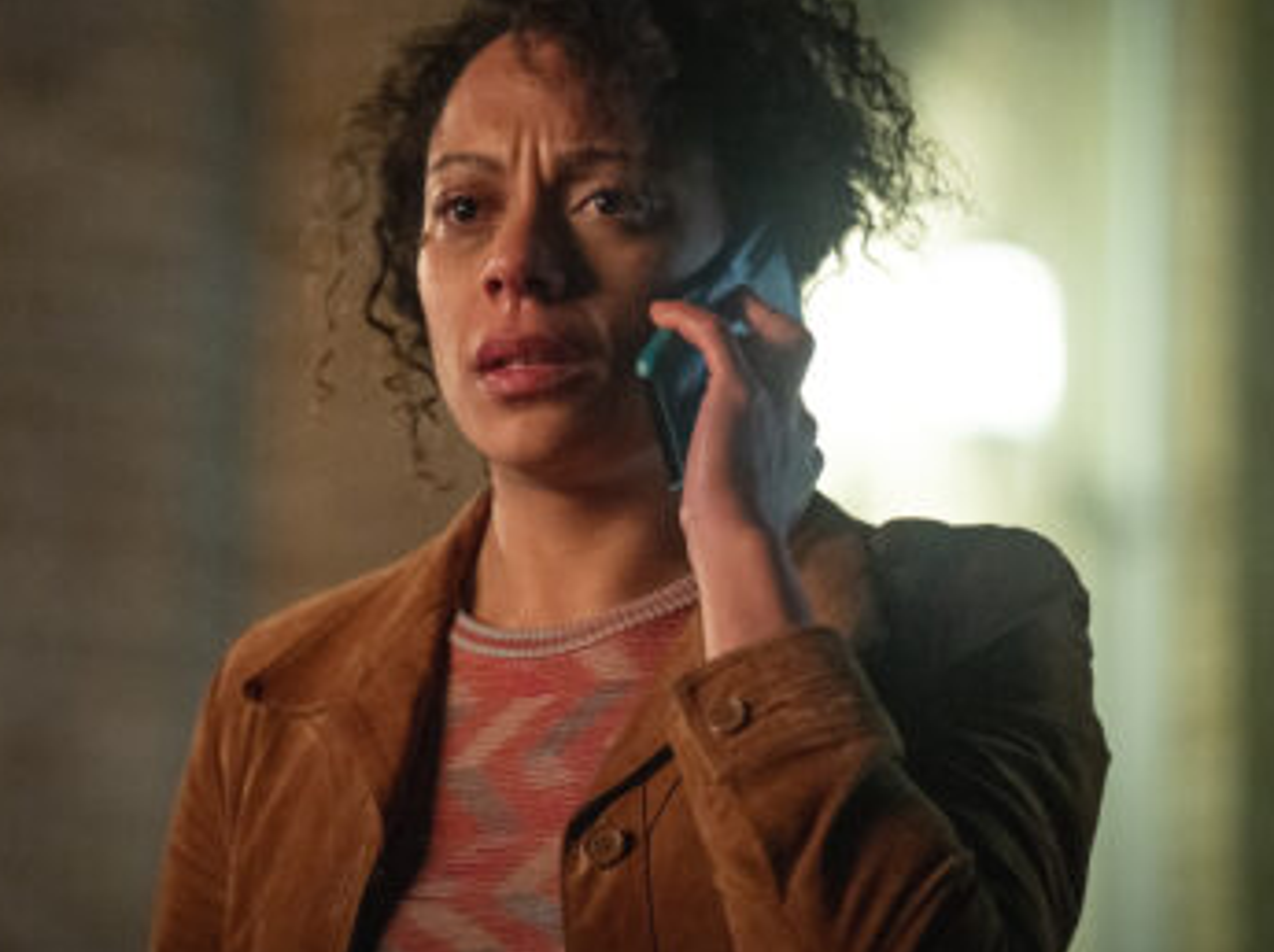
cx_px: 510
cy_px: 422
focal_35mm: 207
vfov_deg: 7.2
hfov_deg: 9.6
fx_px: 7610
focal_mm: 165
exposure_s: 1/125
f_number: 2.8
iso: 6400
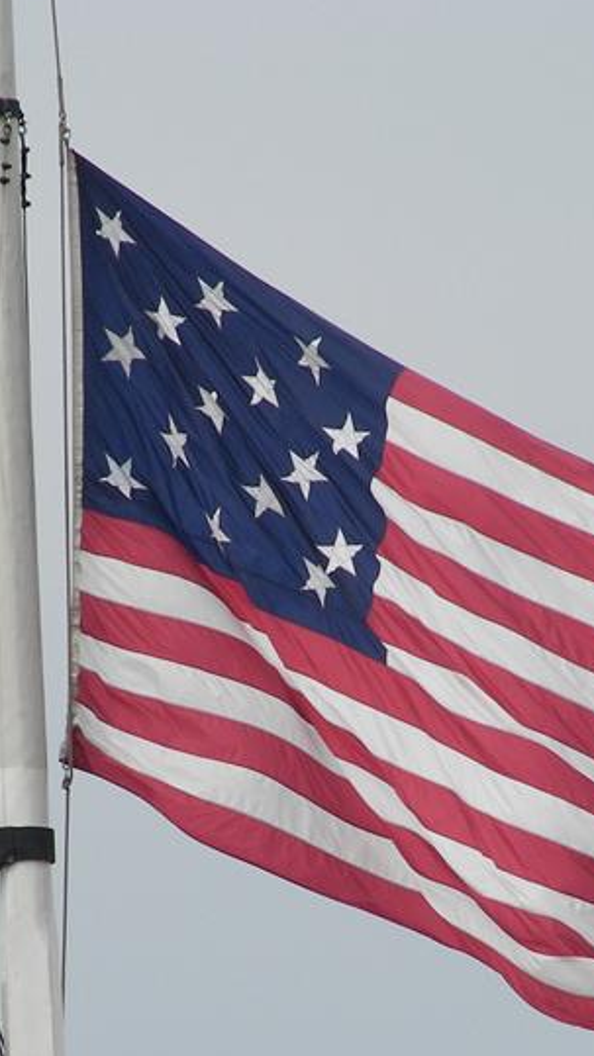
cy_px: 721
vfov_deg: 2.4
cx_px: 310
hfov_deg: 1.4
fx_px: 25045
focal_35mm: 894
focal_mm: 72
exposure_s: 1/500
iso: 64
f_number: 5
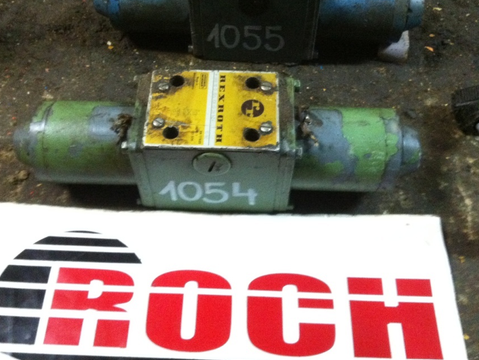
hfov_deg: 44.8
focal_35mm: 42
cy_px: 173
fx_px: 581
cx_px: 219
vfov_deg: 34.3
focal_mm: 3.85
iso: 800
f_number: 2.8
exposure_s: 1/15
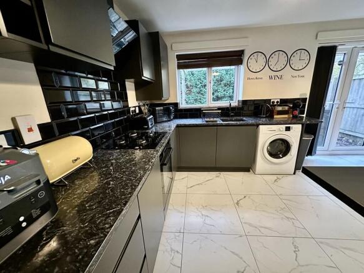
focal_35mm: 14
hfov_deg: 102.1
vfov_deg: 85.7
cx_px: 182
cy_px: 136
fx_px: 147
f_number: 2.2
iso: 1250
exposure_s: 1/44
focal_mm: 2.22
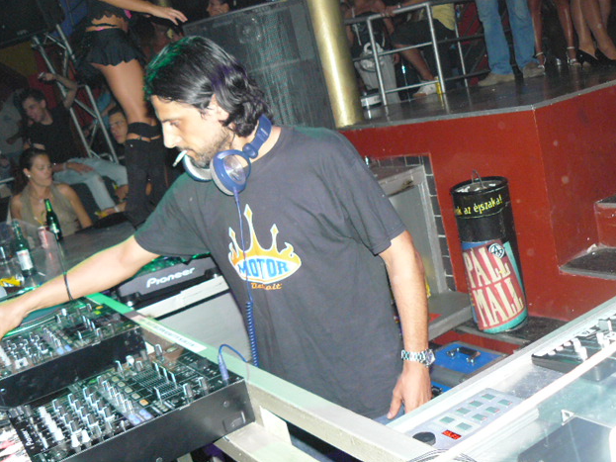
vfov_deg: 38.7
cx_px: 307
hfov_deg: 50.1
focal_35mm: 37
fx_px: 658
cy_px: 229
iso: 320
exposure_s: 1/25
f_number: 2.8
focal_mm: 6
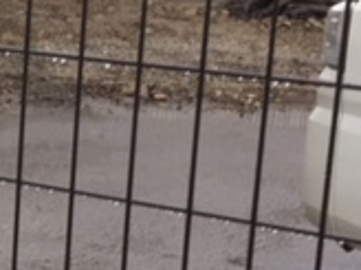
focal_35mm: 113
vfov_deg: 13.1
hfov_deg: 15.5
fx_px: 1178
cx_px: -238
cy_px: 130
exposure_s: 1/120
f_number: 2.2
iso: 50
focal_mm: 4.15
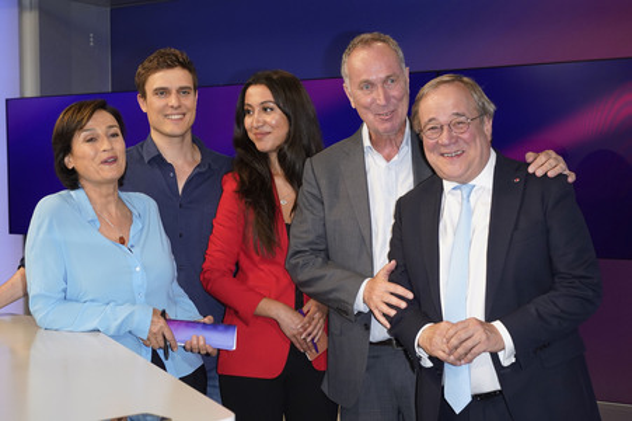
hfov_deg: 44.5
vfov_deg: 30.5
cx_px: 316
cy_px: 210
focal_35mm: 44
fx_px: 772
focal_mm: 44
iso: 2000
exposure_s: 1/160
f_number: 5.6
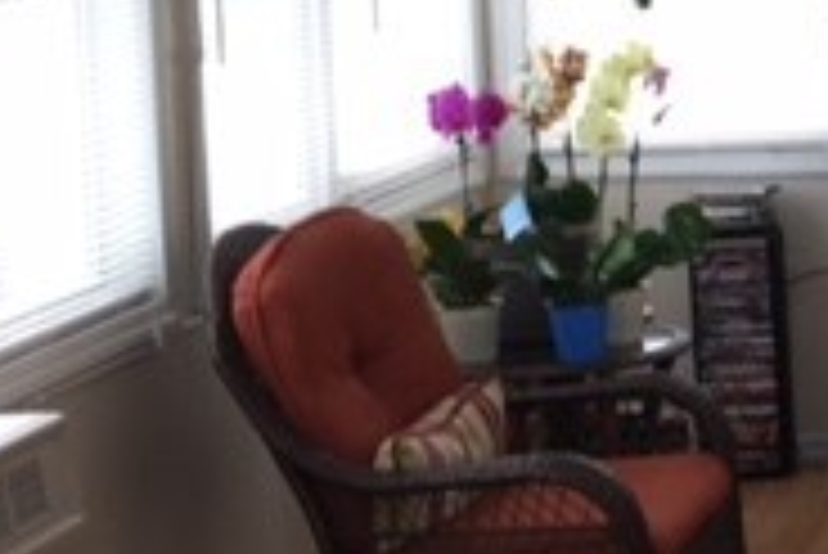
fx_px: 2417
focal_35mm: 105
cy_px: 131
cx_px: 1377
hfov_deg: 16.9
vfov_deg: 13.0
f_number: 2.2
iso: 32
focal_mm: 4.15
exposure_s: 1/60
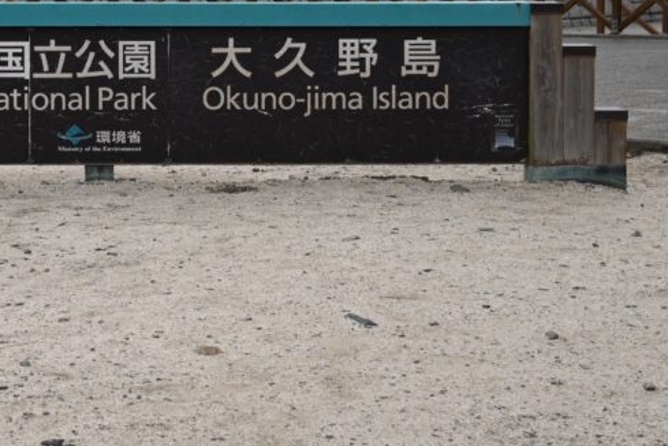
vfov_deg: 14.7
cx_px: 67
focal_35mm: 91
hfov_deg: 21.9
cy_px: -17
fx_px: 1689
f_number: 4.8
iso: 250
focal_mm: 29
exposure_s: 1/1600
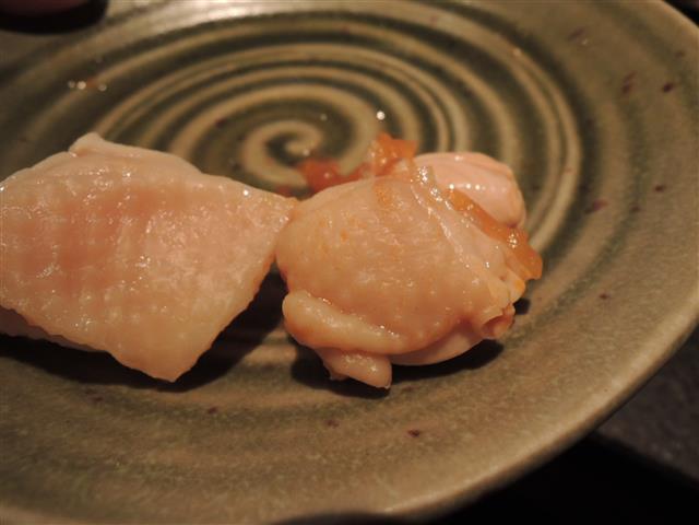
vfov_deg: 56.8
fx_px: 485
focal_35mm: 24
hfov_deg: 71.6
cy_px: 262
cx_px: 350
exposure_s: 1/30
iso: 400
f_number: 2.8
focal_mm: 4.3
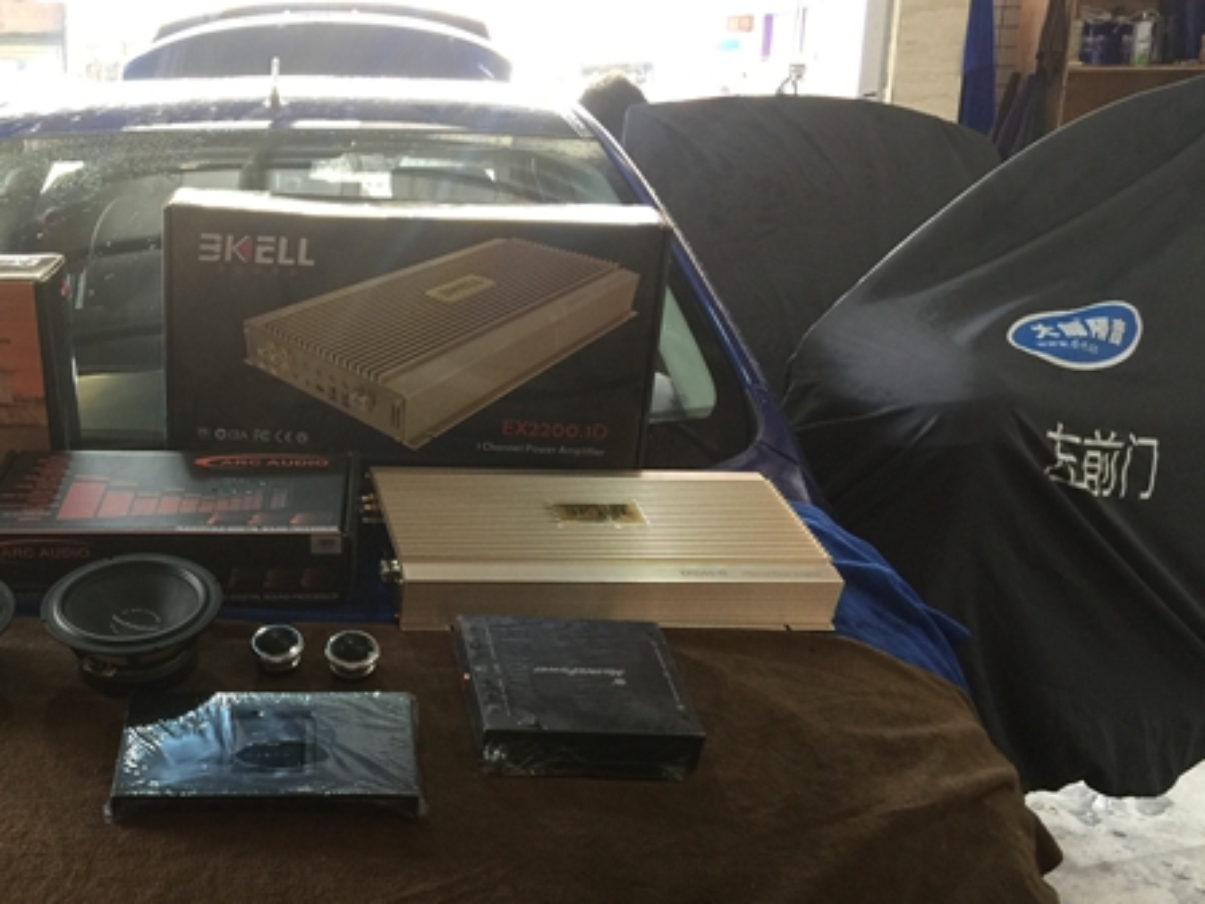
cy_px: 542
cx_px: 341
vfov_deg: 34.3
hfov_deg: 43.7
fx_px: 1462
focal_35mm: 42
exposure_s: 1/33
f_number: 2.2
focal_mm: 4.15
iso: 50
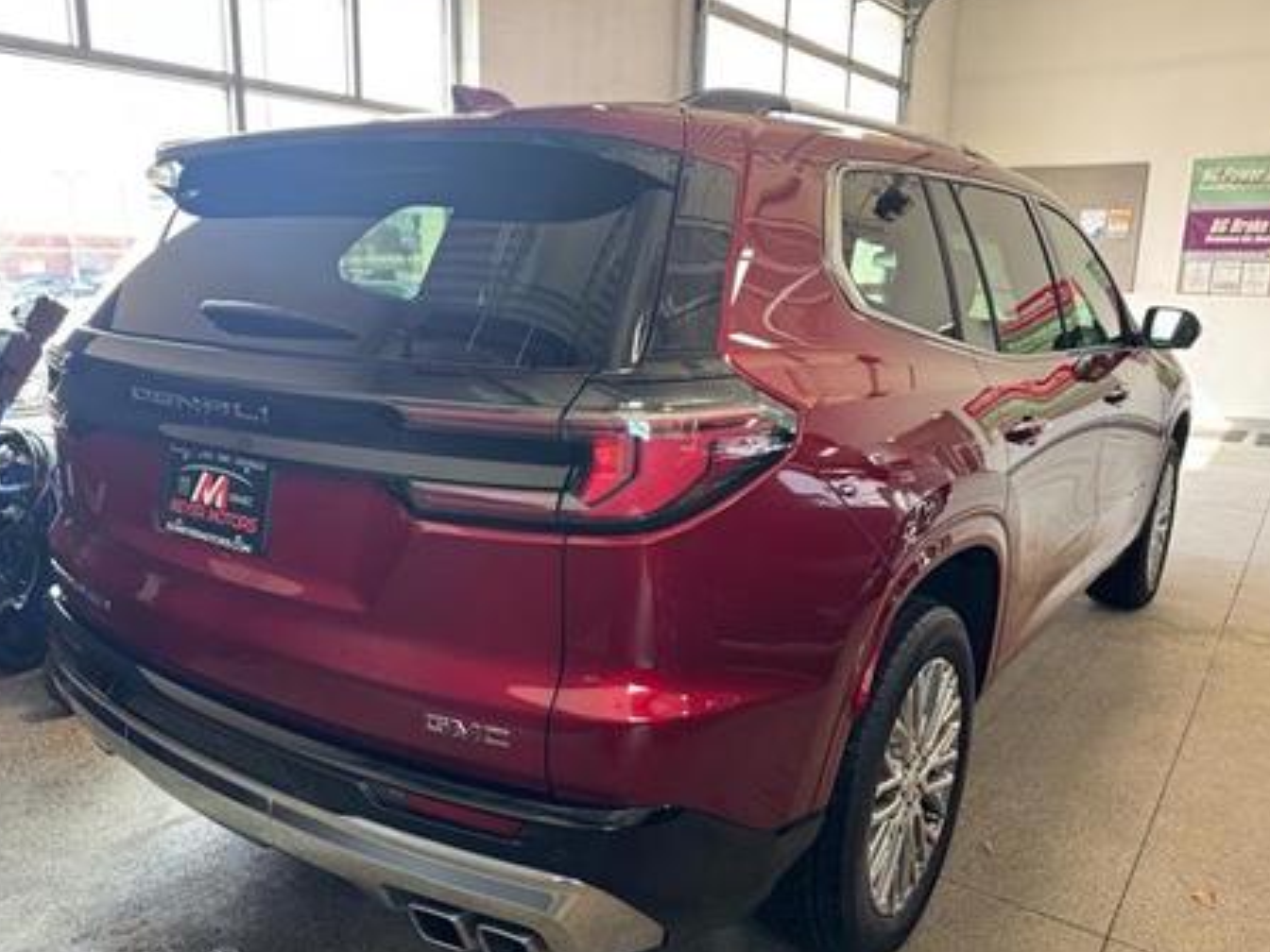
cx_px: 578
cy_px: 502
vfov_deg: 51.3
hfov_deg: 65.2
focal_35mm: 27
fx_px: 991
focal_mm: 6.76
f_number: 1.78
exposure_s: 1/120
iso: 200
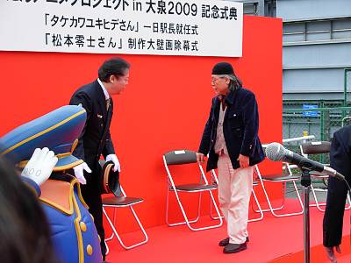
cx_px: 176
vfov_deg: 18.0
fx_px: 831
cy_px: 132
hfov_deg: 23.8
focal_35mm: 82
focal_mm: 13.5
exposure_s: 1/124
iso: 79
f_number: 3.7
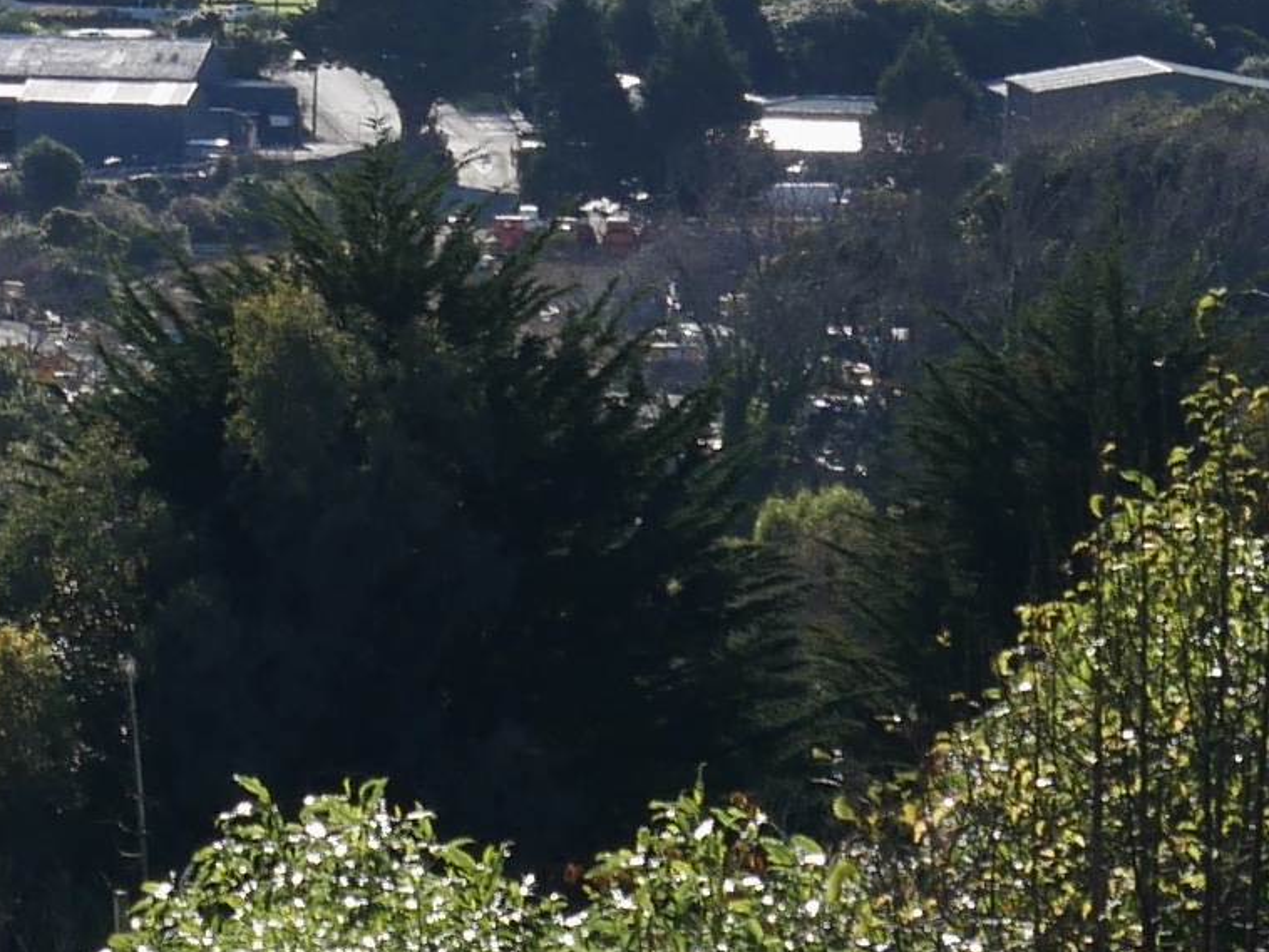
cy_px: 604
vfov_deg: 2.9
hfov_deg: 3.8
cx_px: -1957
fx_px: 18666
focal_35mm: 509
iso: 200
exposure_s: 1/320
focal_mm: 42
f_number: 8
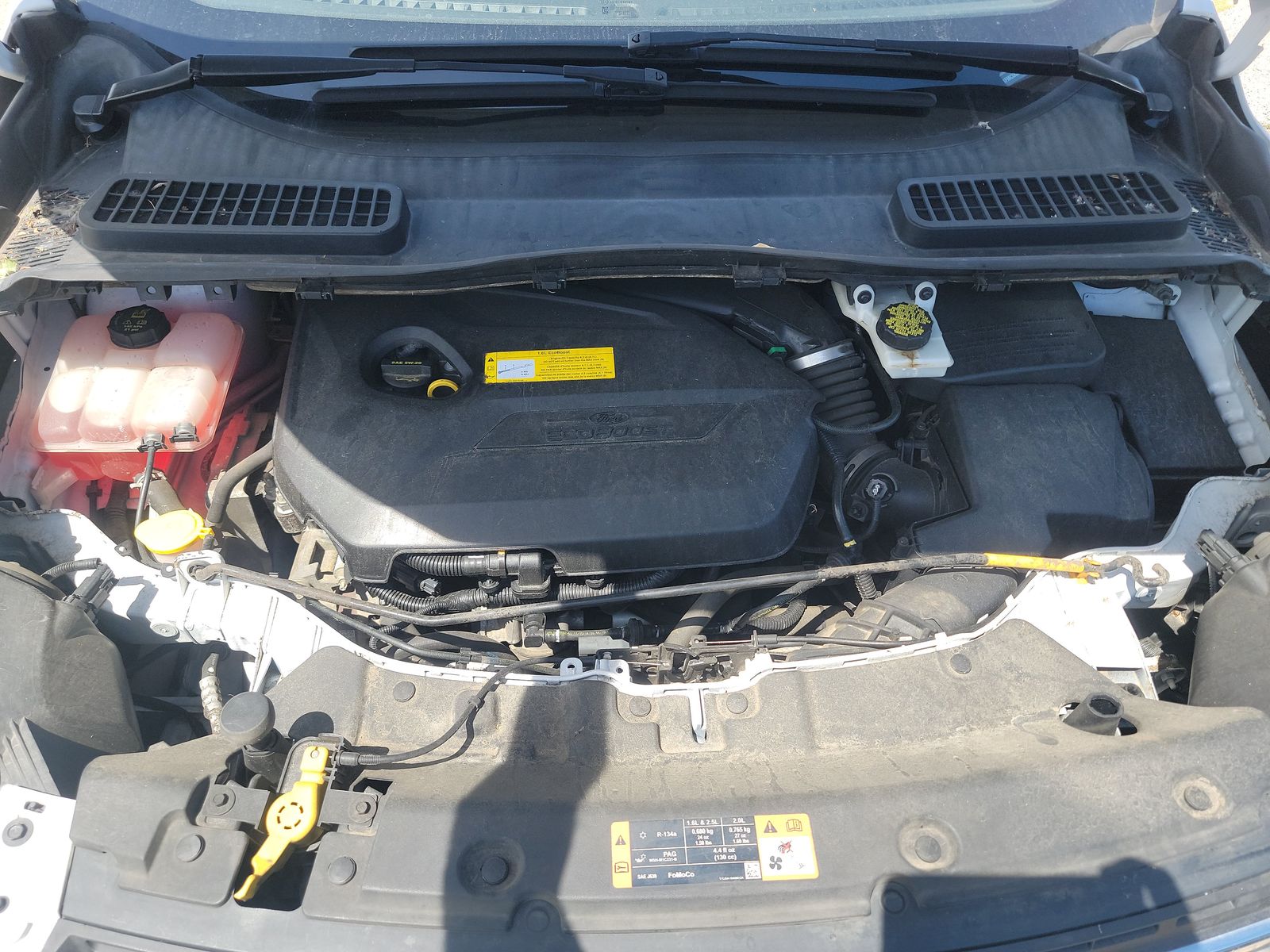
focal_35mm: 24
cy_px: 476
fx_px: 881
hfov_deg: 71.6
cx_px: 635
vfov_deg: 56.8
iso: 50
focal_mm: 6.7
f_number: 1.8
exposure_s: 1/268
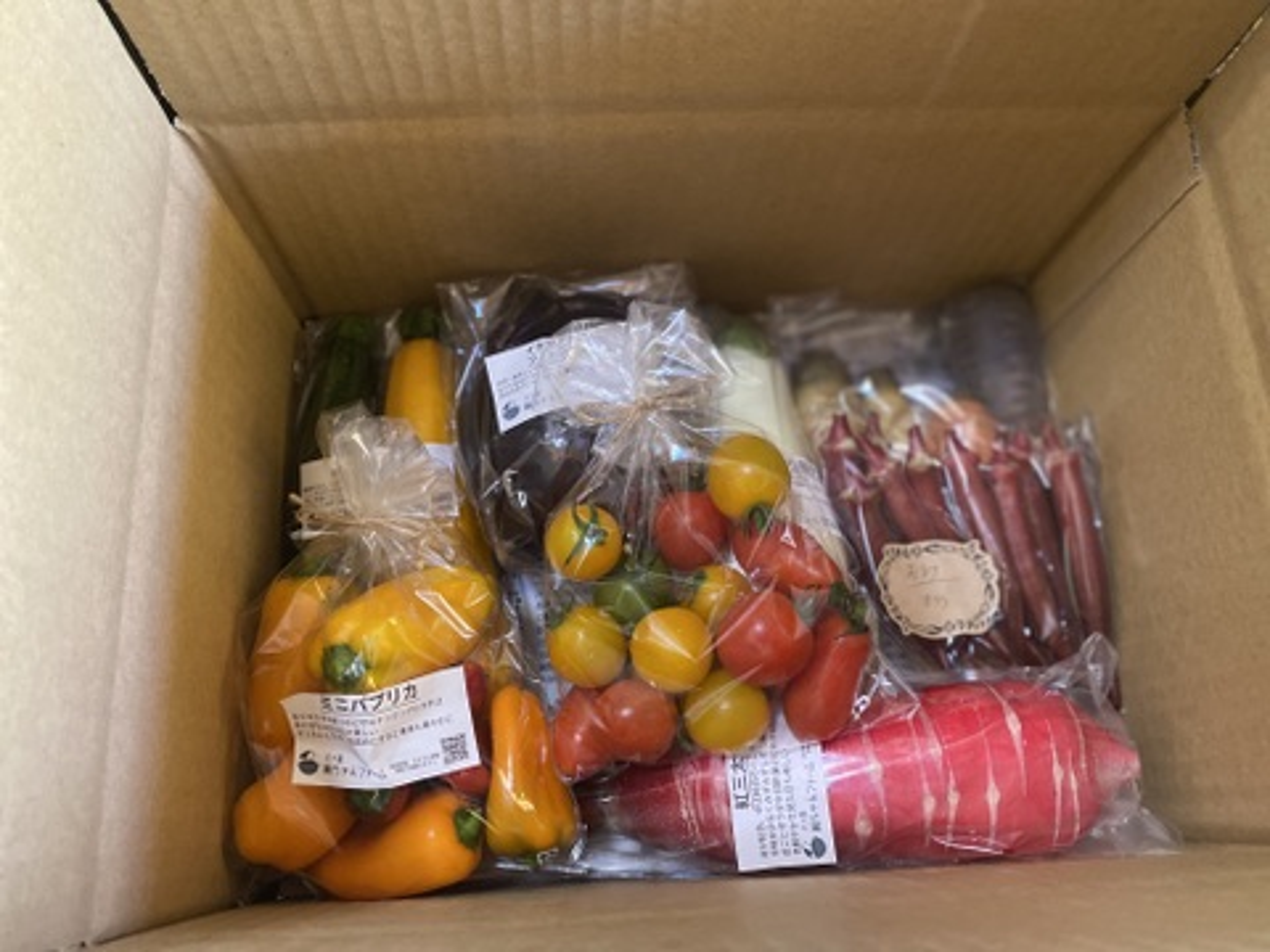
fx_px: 954
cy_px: 476
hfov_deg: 67.3
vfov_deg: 53.1
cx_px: 635
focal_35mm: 26
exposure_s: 1/35
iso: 640
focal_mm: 4.25
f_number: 1.8
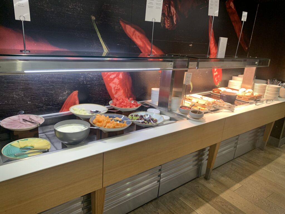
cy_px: 107
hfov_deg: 67.3
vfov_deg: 53.1
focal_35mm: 26
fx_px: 214
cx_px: 142
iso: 100
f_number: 1.8
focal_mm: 4.25
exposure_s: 1/50
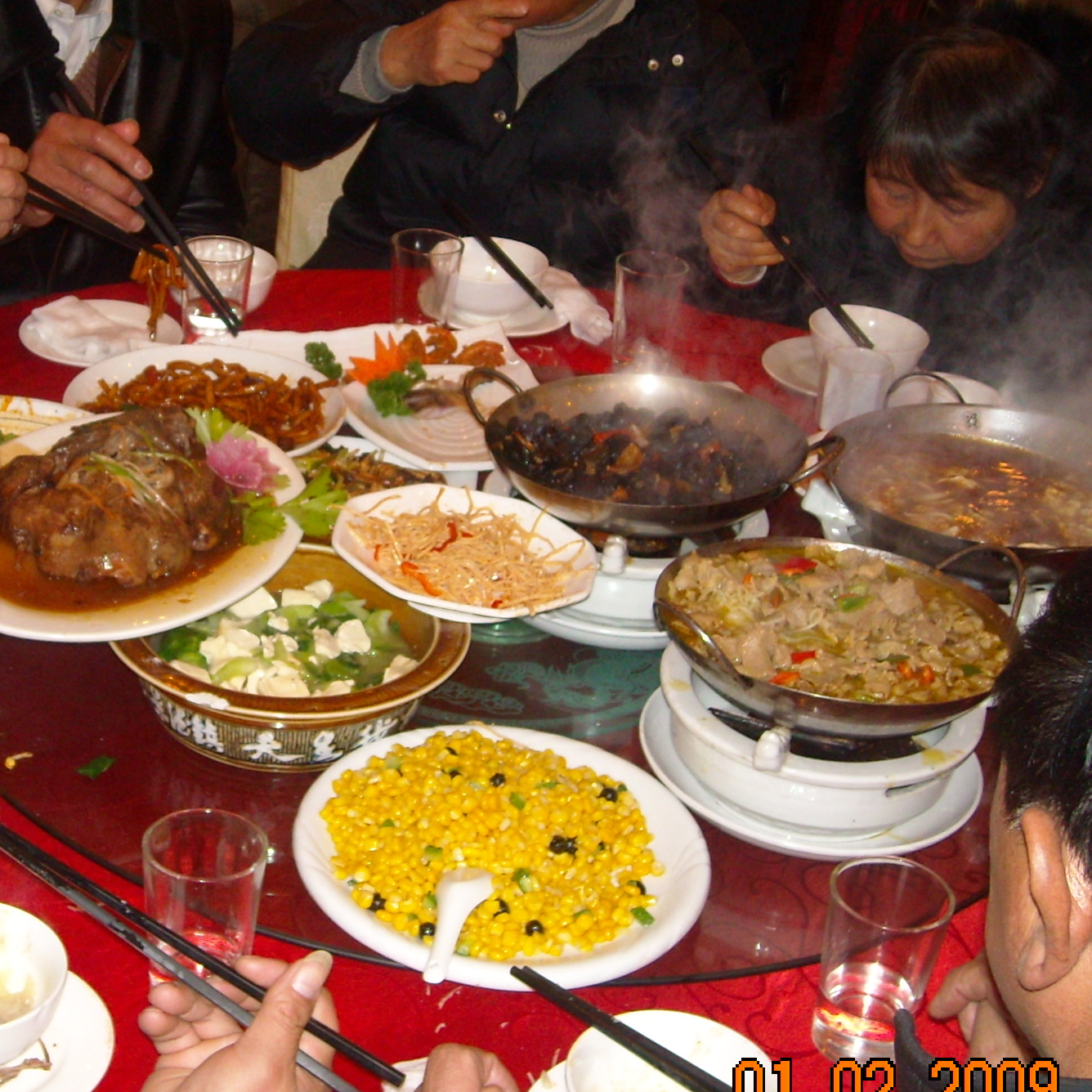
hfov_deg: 28.2
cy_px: 459
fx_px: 2141
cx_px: 287
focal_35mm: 60
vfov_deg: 28.6
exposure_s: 1/60
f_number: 2.8
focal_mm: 5.7
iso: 200
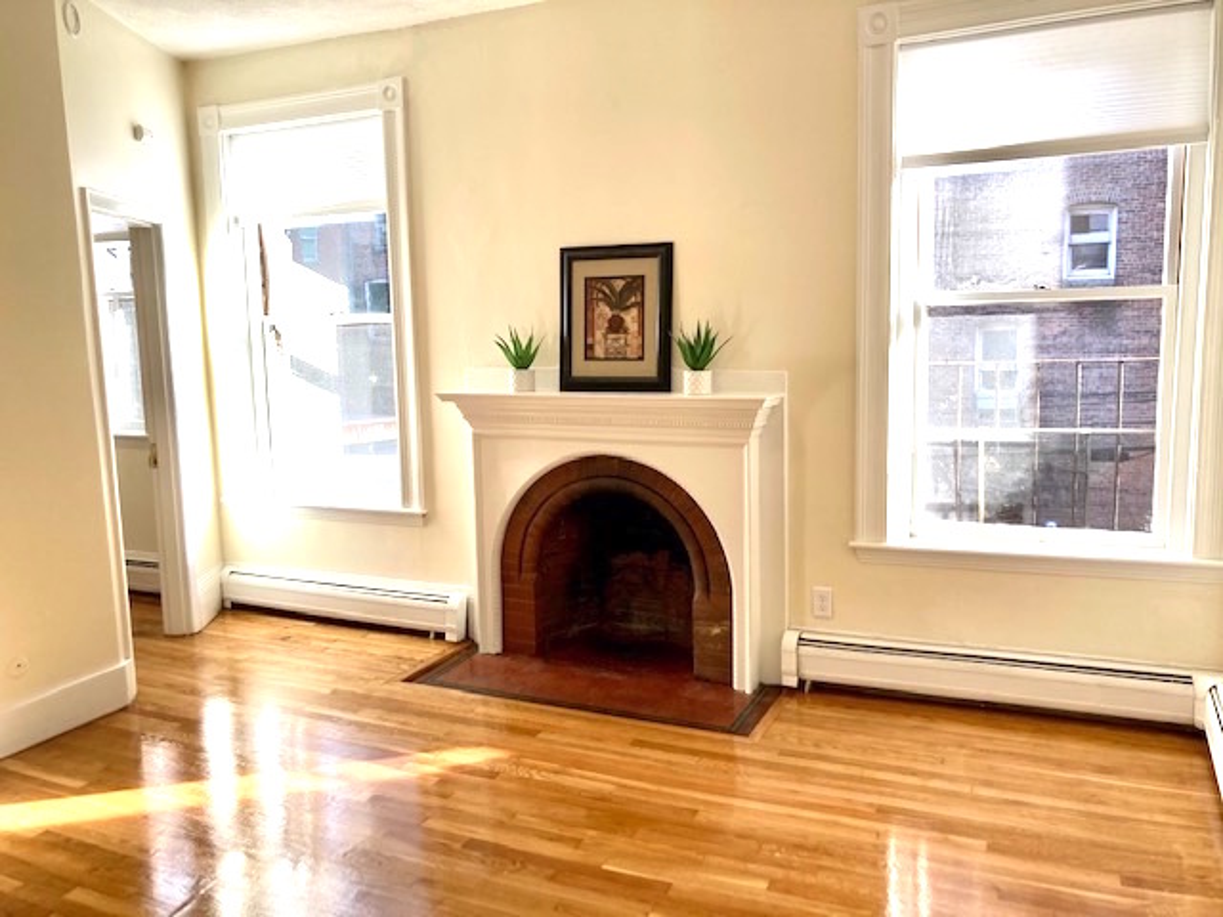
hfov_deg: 63.4
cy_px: 458
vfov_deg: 49.7
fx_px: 989
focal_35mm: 28
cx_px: 612
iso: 20
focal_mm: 3.99
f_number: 1.8
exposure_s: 1/132
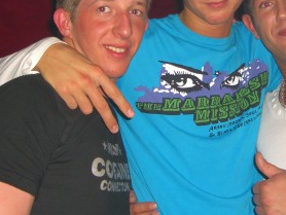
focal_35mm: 82
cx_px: 201
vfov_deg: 18.0
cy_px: 71
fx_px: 678
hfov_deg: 23.7
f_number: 2.8
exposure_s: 1/60
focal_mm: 7.9
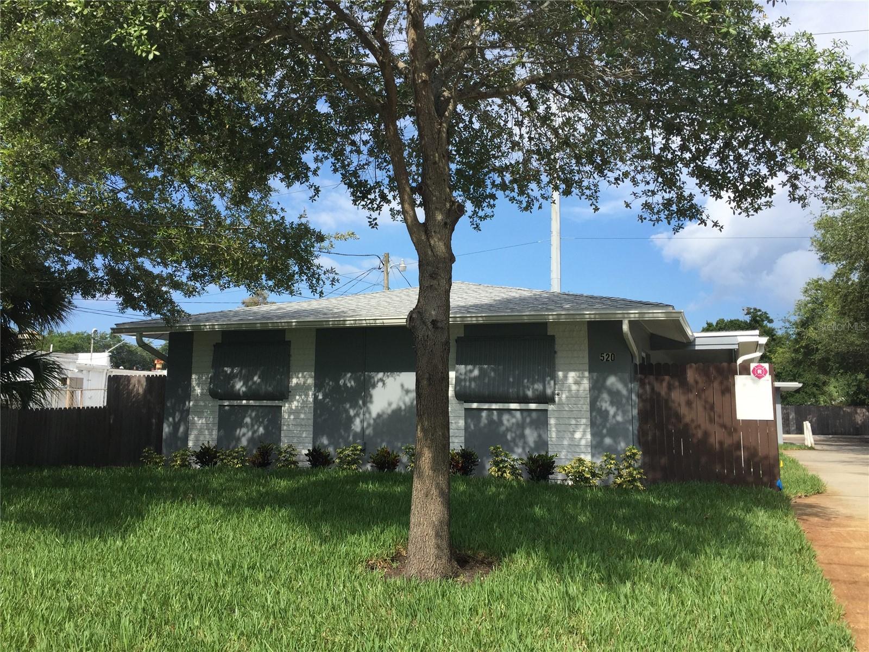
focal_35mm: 29
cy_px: 326
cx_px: 434
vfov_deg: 48.2
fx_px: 728
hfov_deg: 61.7
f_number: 2.2
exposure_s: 1/1647
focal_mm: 4.15
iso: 32
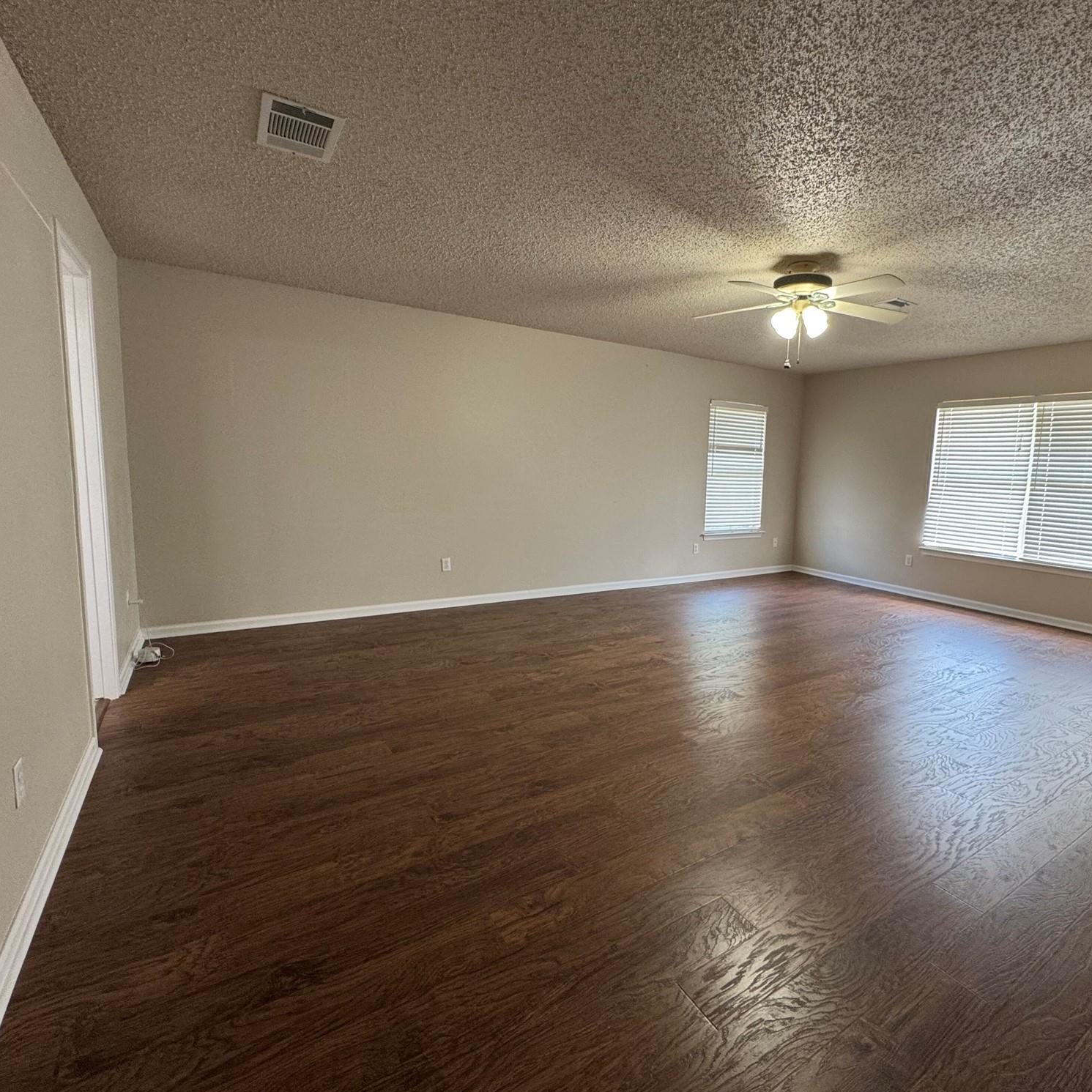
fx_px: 607
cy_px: 539
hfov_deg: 83.2
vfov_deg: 84.0
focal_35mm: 17
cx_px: 644
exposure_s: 1/60
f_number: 2.2
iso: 160
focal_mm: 2.22
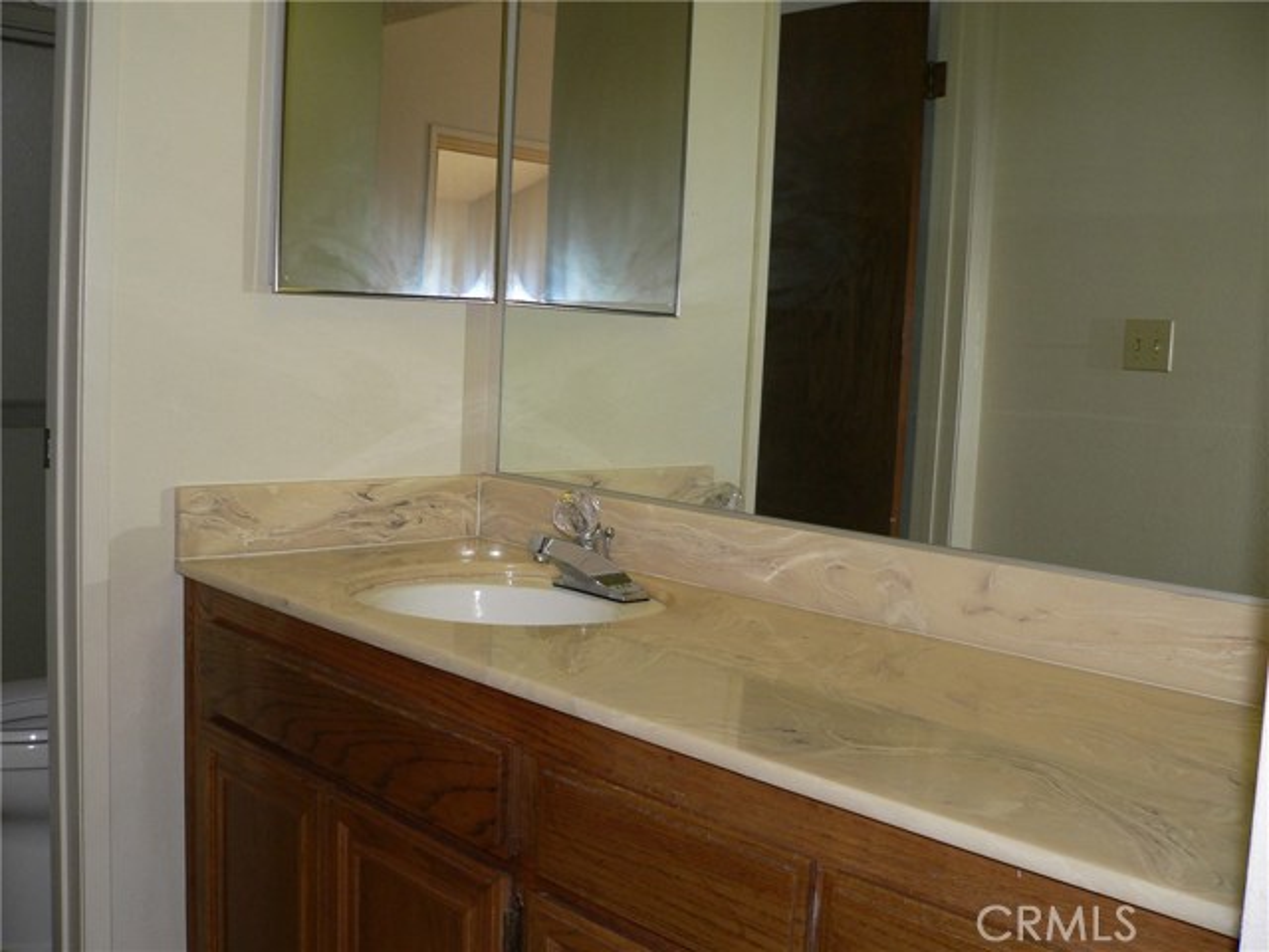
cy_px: 476
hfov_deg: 51.4
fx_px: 1320
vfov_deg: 39.7
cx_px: 634
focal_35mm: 36
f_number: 2.8
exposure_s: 1/60
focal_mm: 6
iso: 100
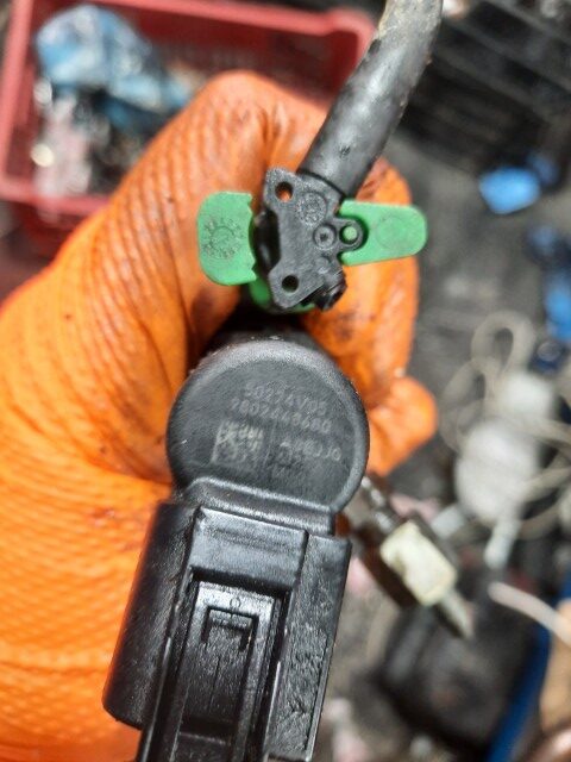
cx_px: 286
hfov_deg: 54.9
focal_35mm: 25
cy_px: 381
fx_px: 550
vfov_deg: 69.4
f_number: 2
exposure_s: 1/33
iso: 250
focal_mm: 4.6
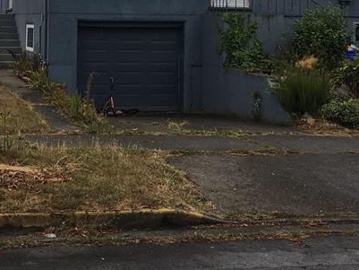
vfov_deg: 19.4
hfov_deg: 26.1
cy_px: 11
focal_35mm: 74
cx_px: 104
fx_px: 768
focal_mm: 4.15
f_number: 2.2
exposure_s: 1/291
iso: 25
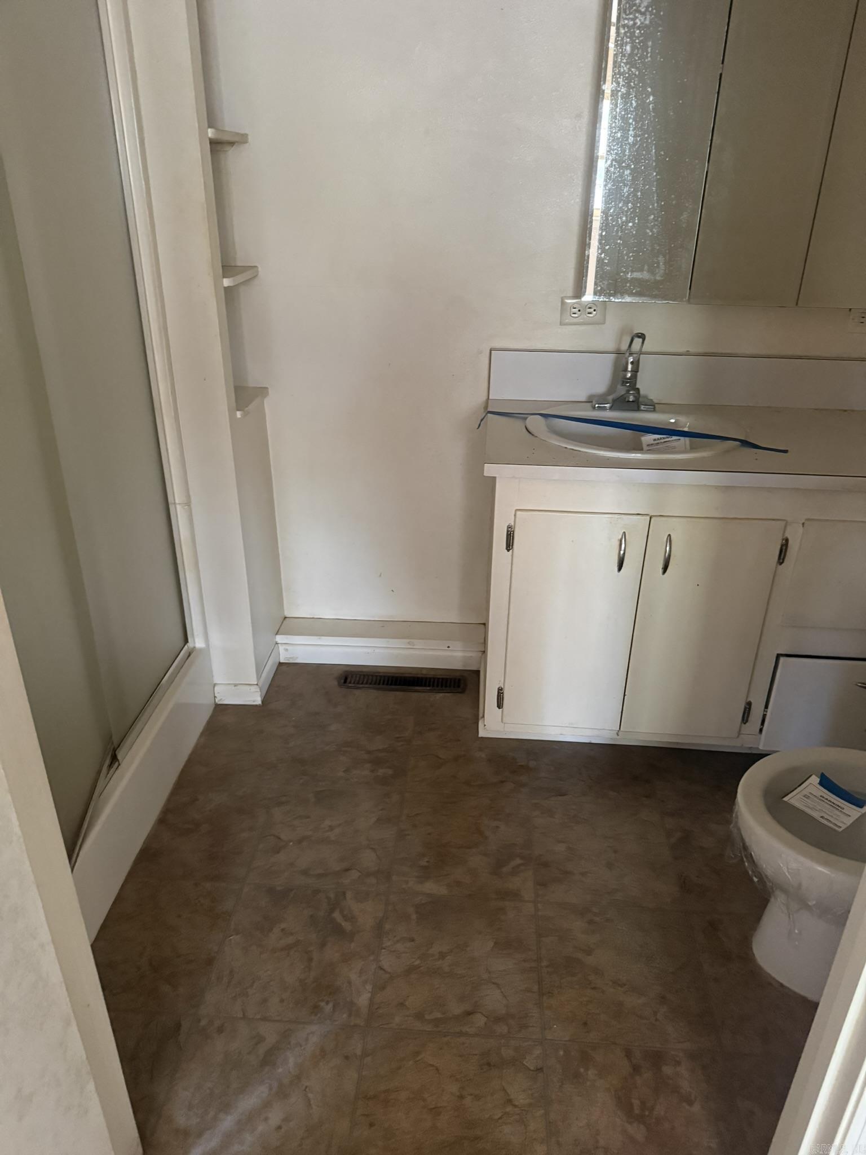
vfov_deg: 71.6
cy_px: 578
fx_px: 801
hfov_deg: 56.8
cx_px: 433
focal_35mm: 24
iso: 1000
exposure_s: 1/39
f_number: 1.78
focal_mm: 6.76
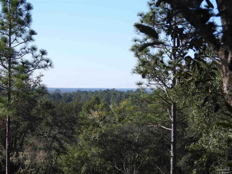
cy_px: 87
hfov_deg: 18.7
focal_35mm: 105
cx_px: 116
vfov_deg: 14.1
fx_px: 704
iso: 100
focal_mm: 18.9
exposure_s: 1/640
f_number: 4
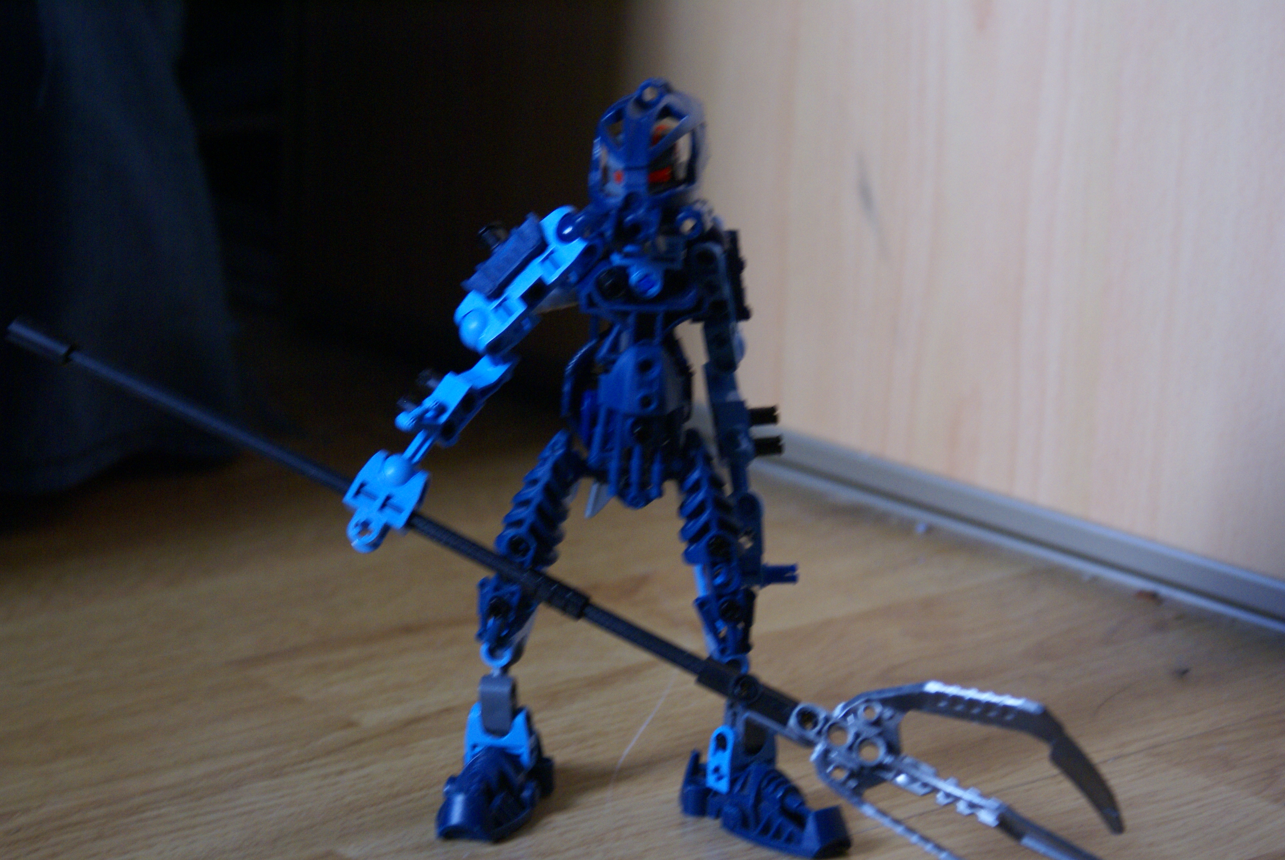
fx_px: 3752
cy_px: 430
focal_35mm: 105
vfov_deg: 13.1
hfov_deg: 19.4
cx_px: 642
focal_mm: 70
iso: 400
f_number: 5.6
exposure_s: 1/20
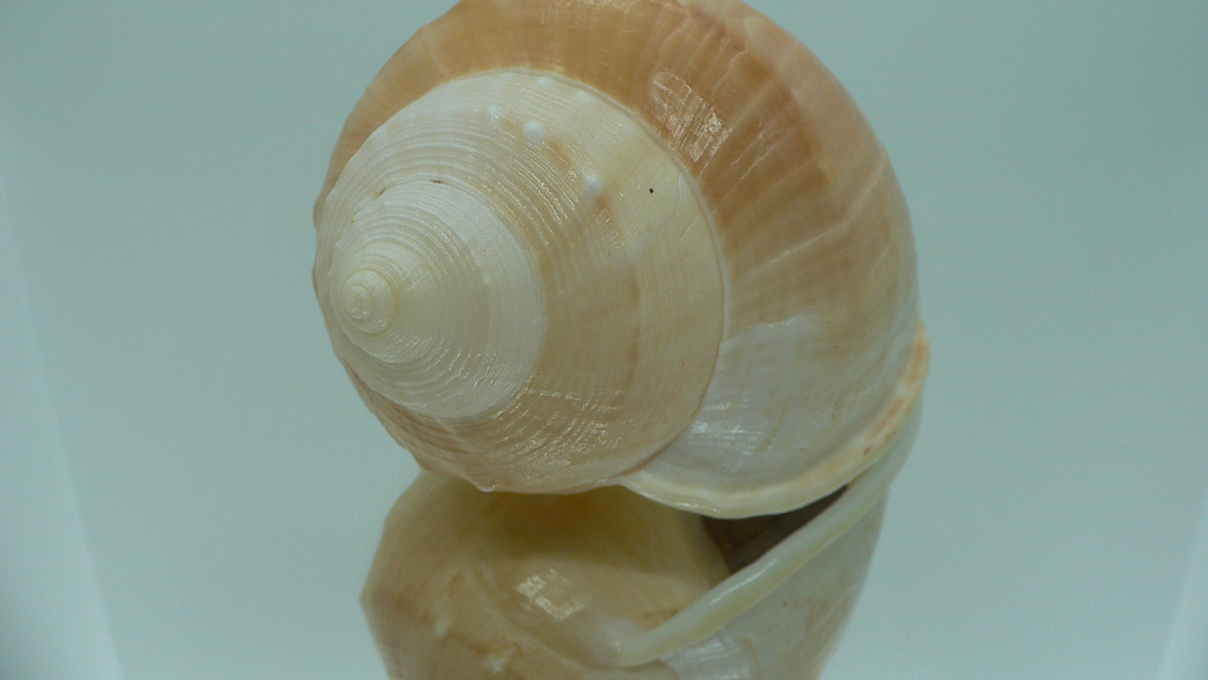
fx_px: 1249
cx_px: 614
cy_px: 273
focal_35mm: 39
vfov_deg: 30.4
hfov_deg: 51.6
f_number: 2.8
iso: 80
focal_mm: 4.6
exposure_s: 1/60
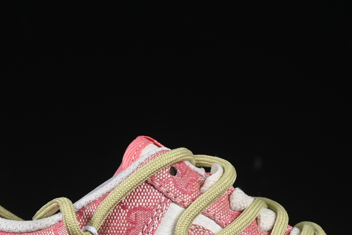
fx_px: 2259
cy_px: 217
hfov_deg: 8.9
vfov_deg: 5.9
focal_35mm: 231
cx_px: 230
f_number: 8
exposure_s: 1/80
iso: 160
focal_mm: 50
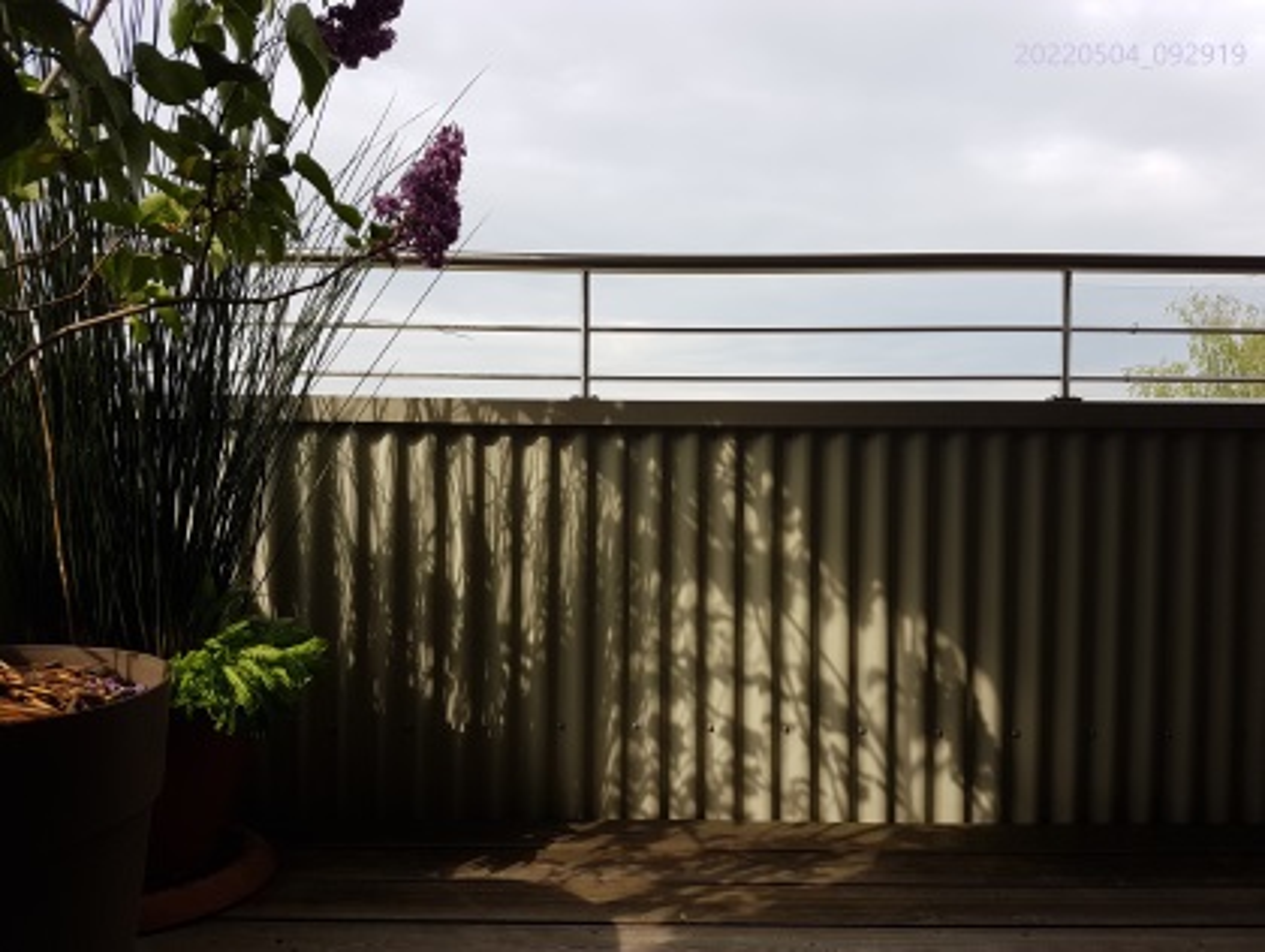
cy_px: 476
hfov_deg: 67.2
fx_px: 951
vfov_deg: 53.2
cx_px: 632
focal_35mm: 26
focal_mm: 4.2
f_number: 1.7
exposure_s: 1/814
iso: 40
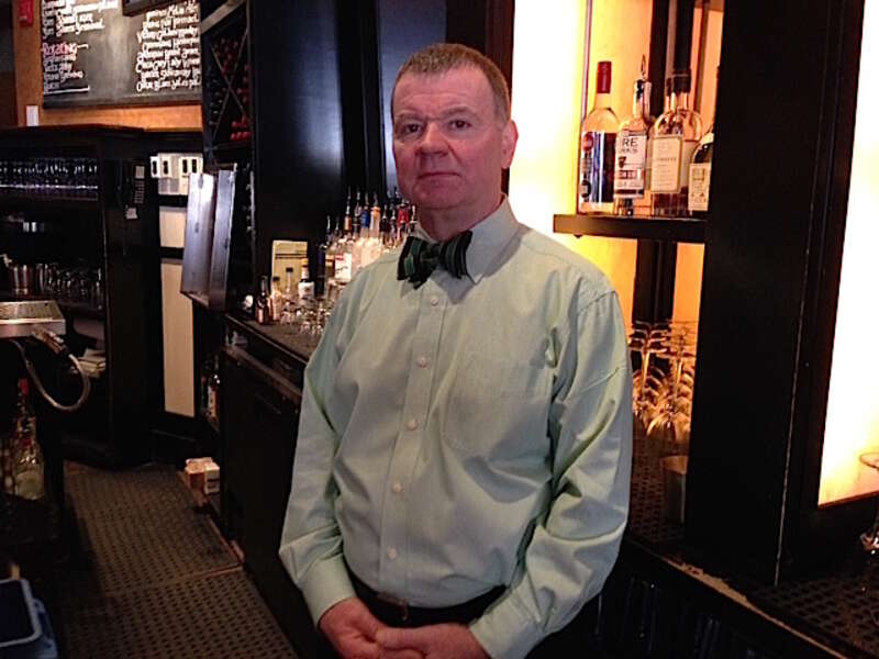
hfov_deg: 55.4
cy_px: 330
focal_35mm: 33
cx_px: 440
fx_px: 838
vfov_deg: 42.9
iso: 400
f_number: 2.4
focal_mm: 4.12
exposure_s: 1/20
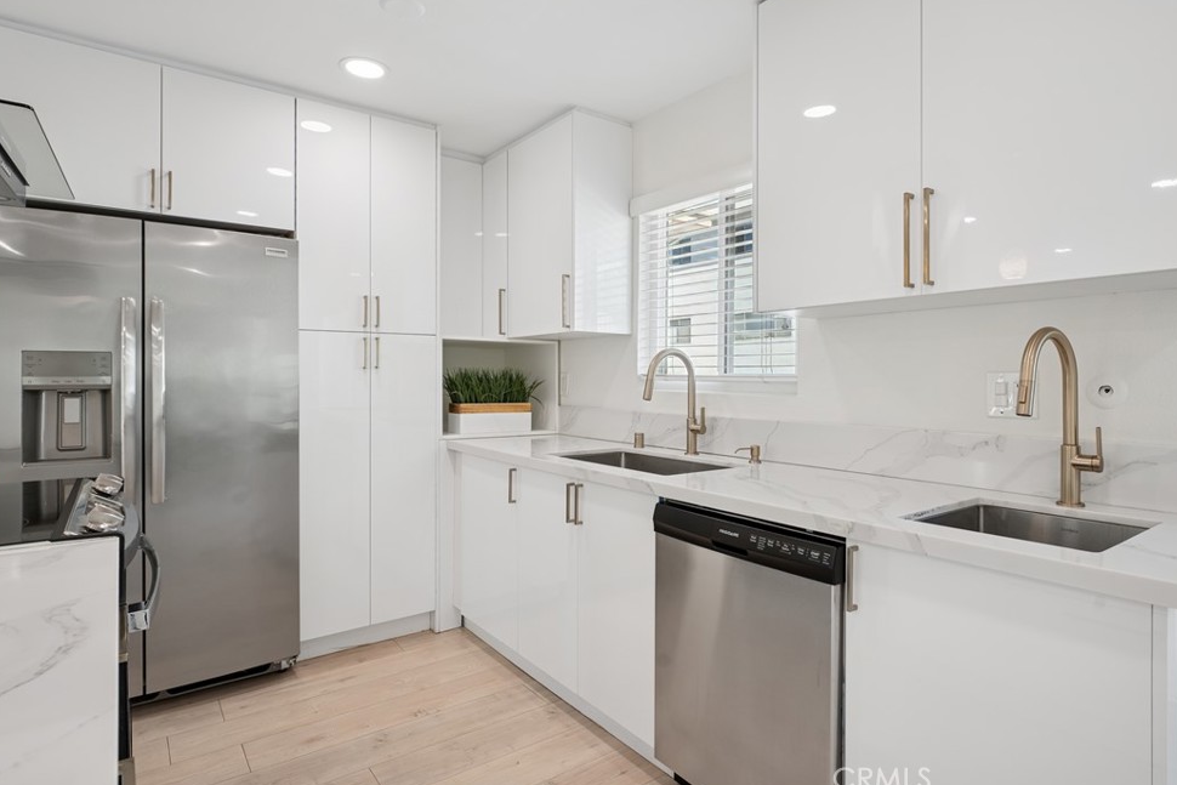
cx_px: 610
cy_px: 382
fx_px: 625
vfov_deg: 64.3
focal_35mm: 19
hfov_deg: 86.5
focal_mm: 18.1
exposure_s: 1/25
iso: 125
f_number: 8
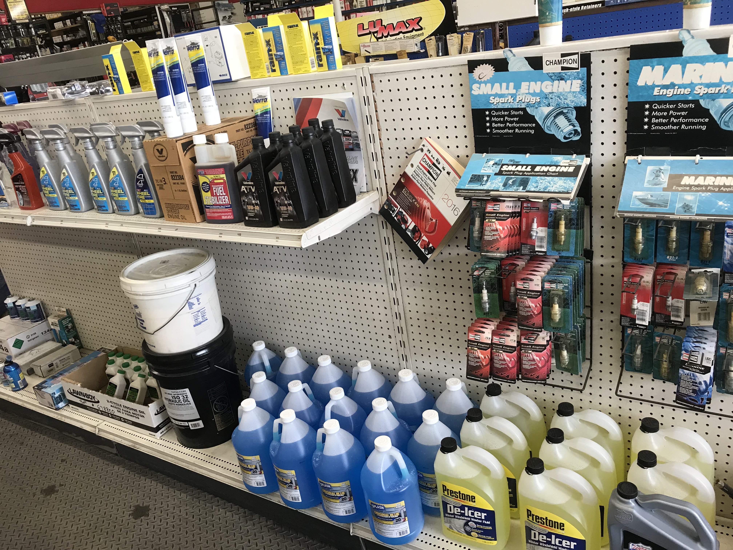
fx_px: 593
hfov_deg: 63.4
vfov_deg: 49.7
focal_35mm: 28
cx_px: 366
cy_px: 275
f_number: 1.8
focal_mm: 3.99
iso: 25
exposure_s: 1/40
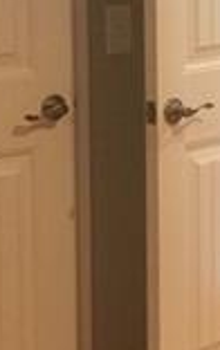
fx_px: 1443
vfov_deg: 13.8
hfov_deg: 8.1
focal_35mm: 151
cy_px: 90
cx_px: 505
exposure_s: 1/15
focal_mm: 4.15
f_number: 2.2
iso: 64
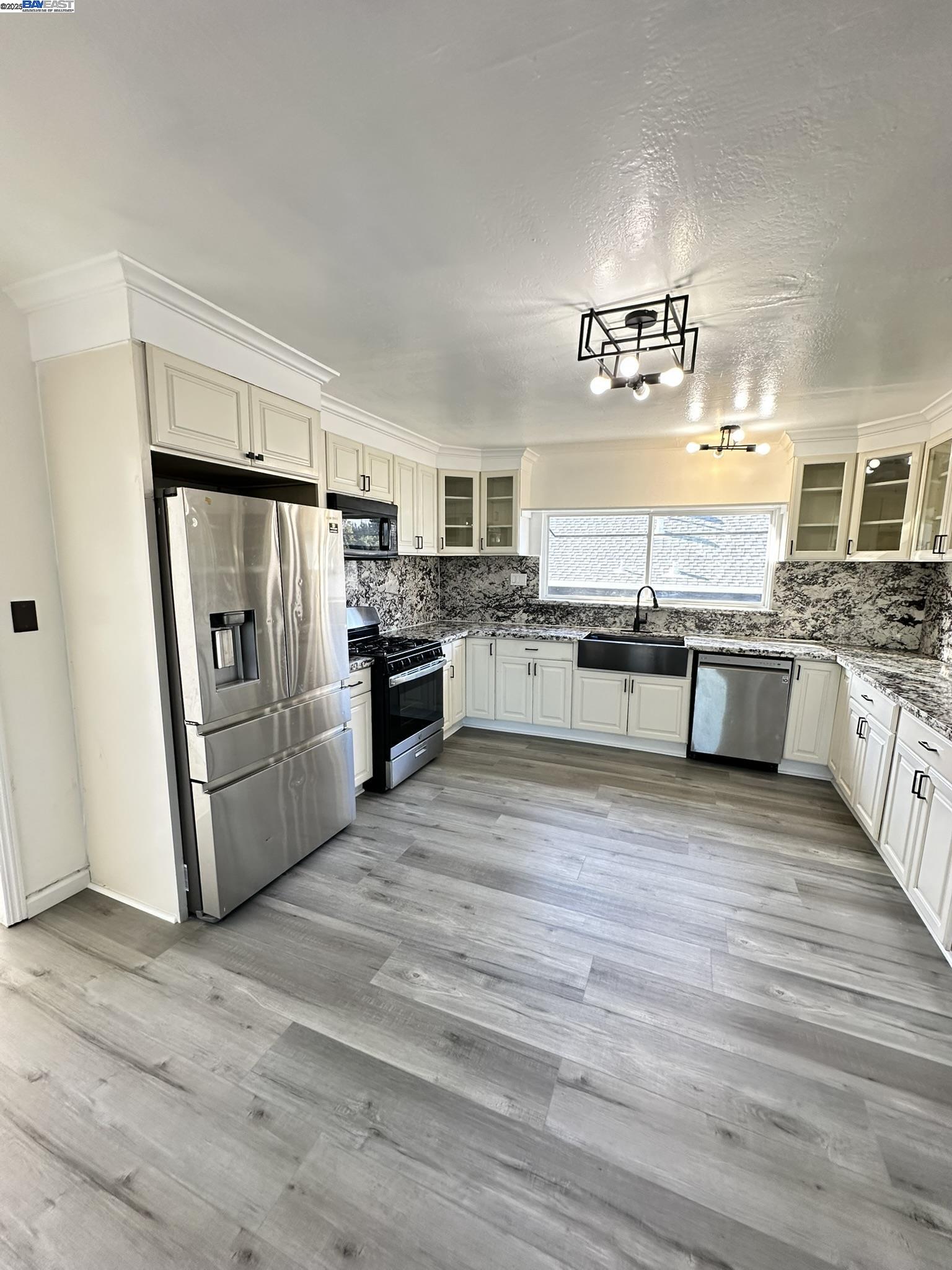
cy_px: 635
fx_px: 513
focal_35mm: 14
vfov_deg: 102.1
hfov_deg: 85.7
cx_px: 476
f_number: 2.2
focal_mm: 2.22
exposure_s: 1/120
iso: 160
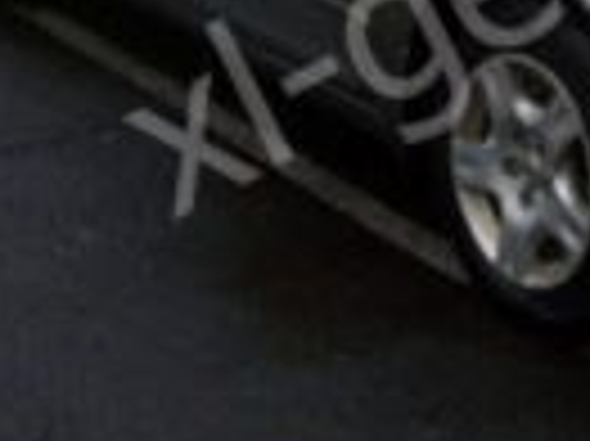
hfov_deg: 18.7
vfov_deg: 14.1
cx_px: 662
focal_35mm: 101
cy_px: -117
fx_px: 1720
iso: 80
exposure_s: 1/250
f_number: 3.4
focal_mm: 5.5
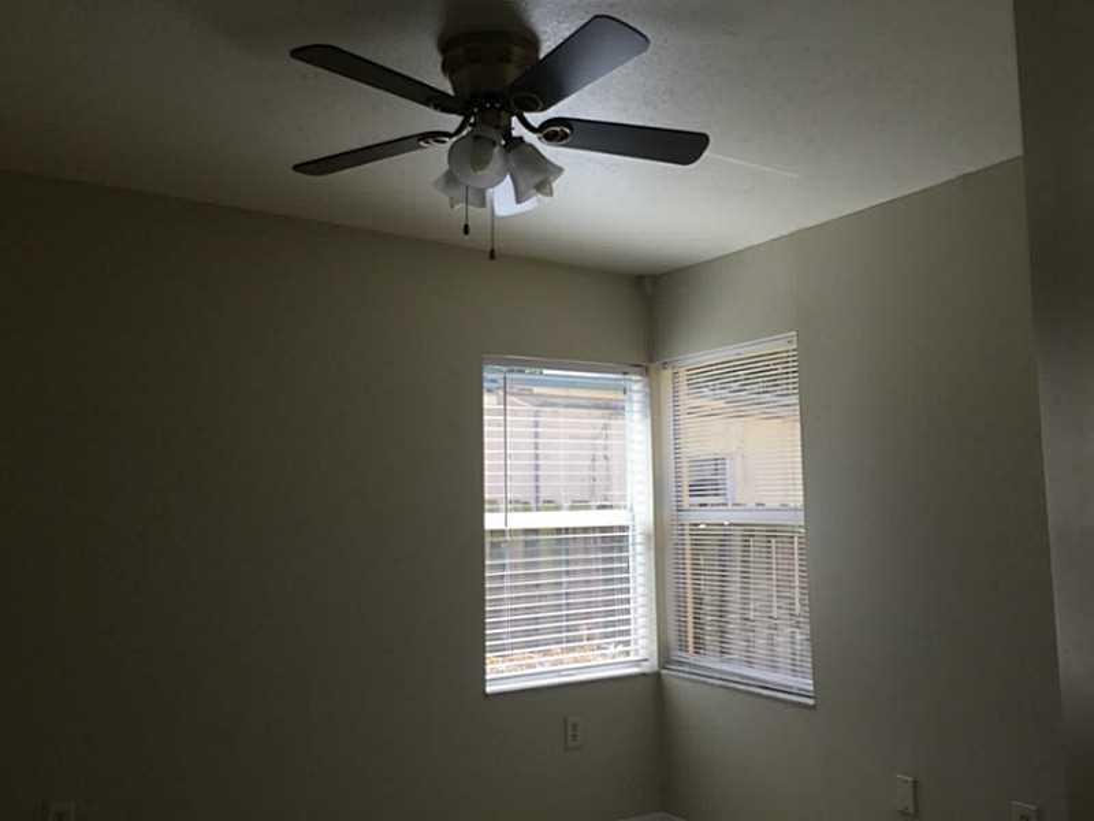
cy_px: 410
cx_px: 547
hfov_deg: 61.7
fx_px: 917
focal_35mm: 29
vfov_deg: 48.2
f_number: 2.2
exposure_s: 1/170
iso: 32
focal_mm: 4.15
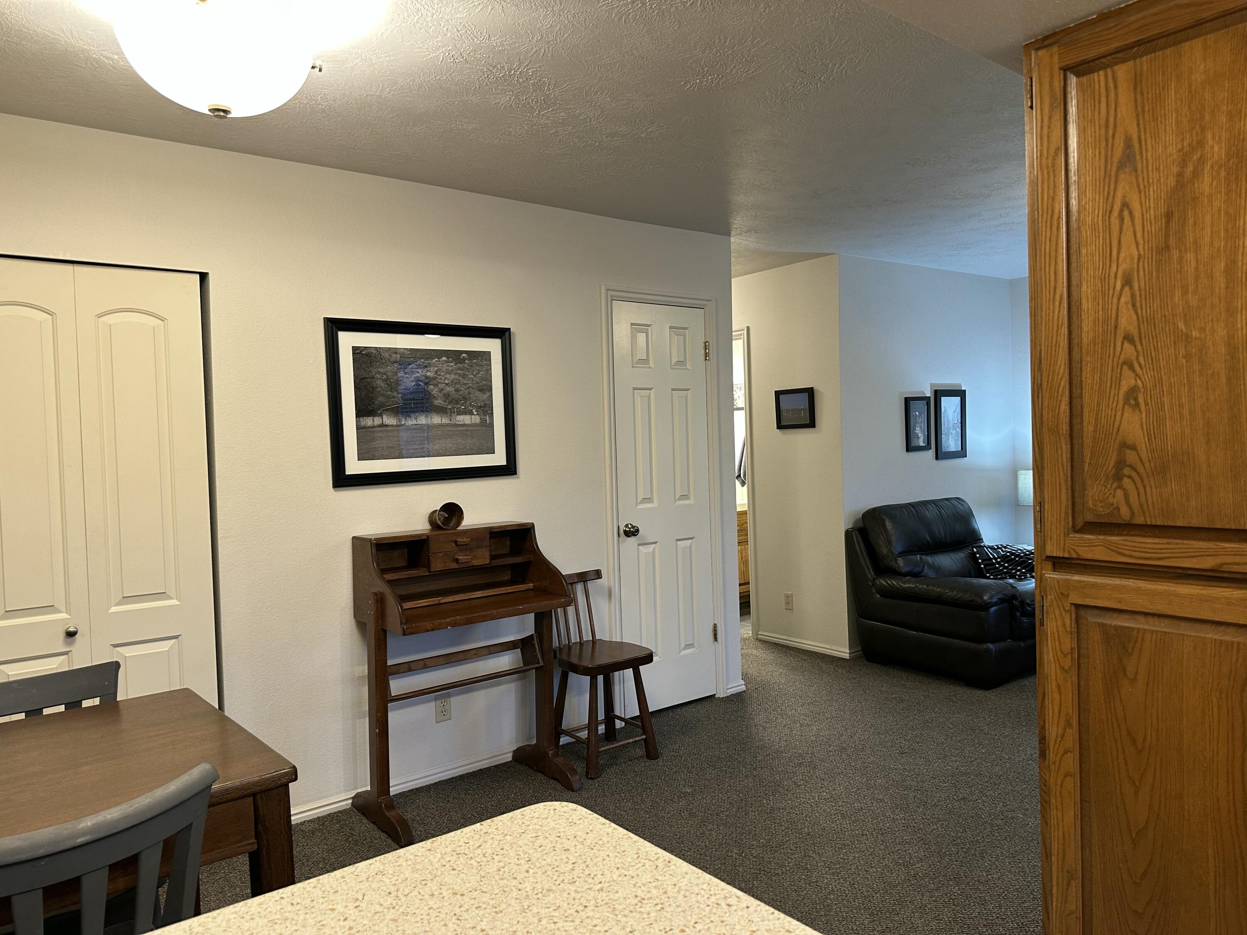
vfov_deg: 56.8
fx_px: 865
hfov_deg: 71.6
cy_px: 468
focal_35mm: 24
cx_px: 624
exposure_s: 1/60
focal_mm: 6.86
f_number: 1.78
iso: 160
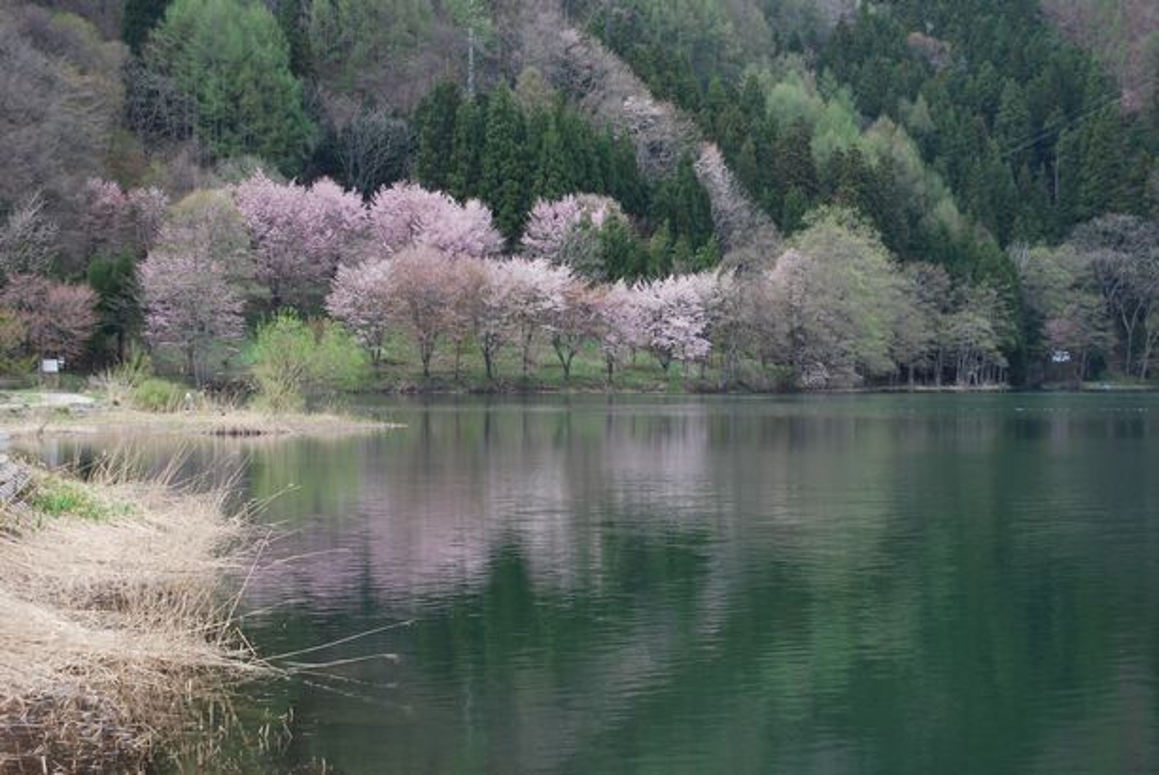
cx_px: 580
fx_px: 2659
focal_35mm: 82
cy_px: 388
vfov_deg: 16.6
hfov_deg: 24.6
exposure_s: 1/100
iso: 200
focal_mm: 55
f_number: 5.6
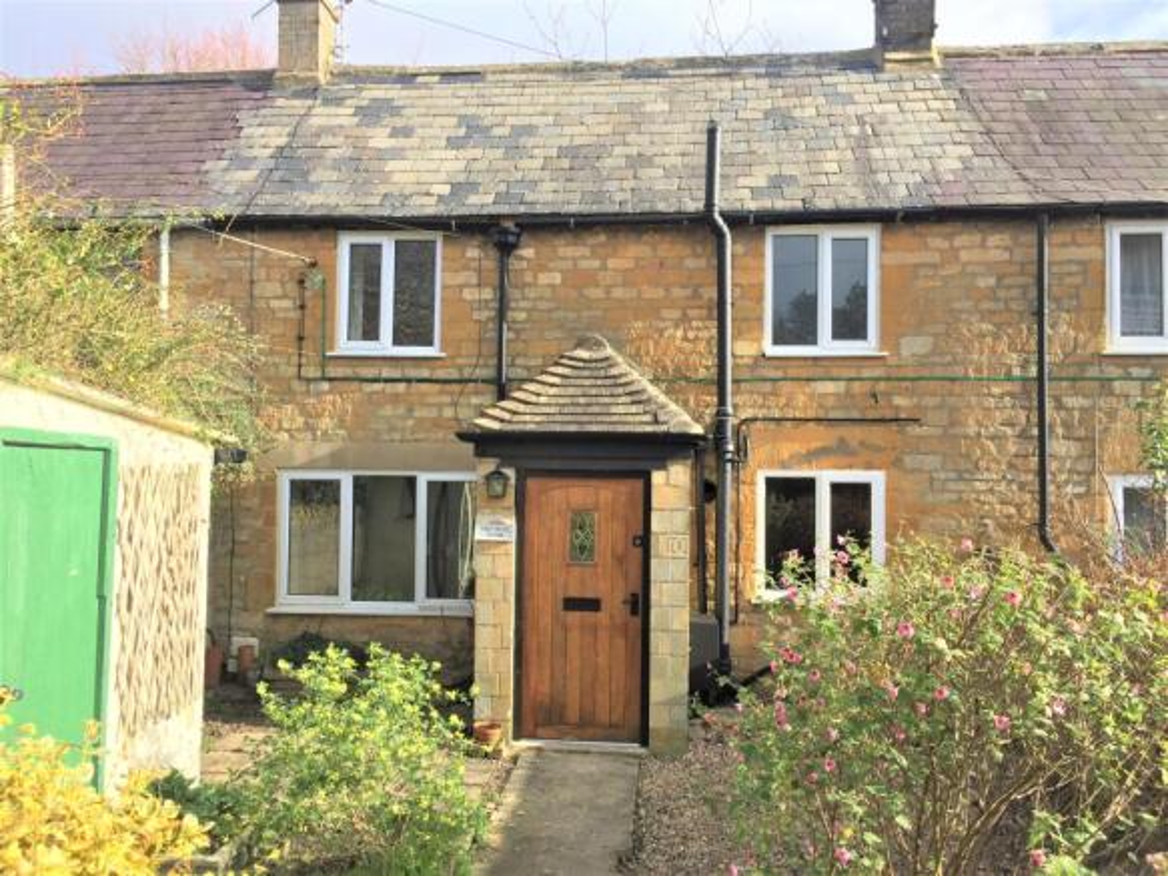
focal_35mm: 29
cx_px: 584
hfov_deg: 61.7
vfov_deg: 48.2
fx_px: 978
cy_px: 438
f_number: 2.2
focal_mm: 4.15
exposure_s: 1/842
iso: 32
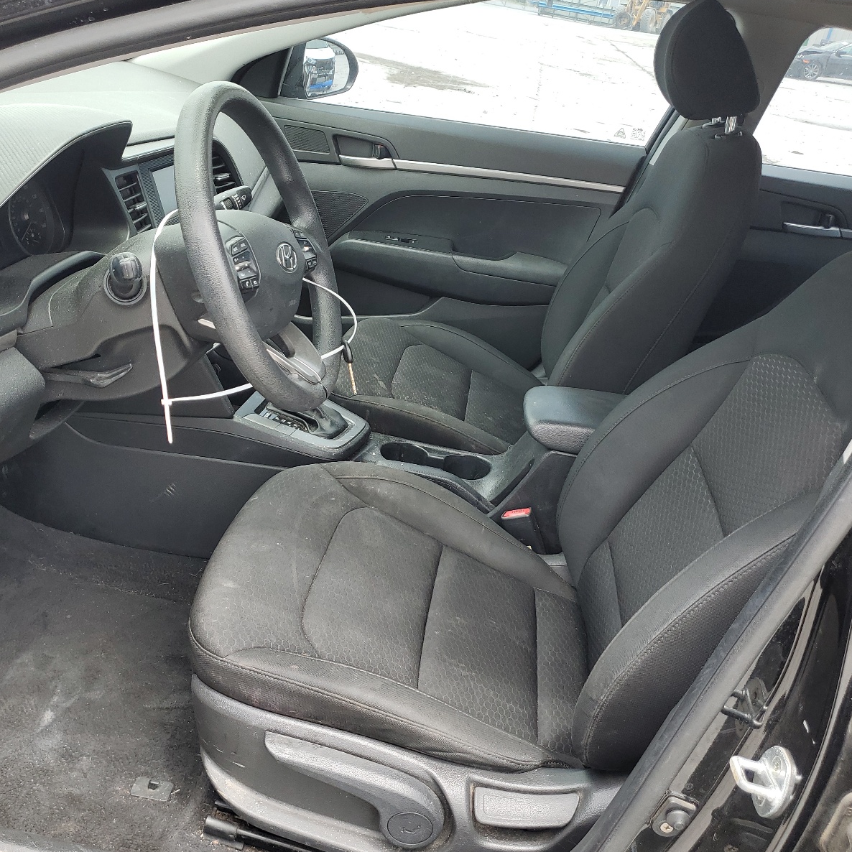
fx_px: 863
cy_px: 424
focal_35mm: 31
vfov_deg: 52.5
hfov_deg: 52.5
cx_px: 414
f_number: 1.5
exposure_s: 1/417
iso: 50
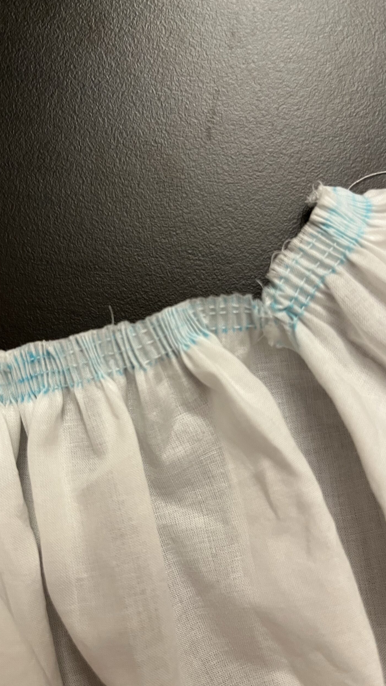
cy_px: 350
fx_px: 528
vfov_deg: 66.1
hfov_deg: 40.2
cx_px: 176
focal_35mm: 29
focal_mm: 5.1
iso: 400
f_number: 1.6
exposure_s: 1/40
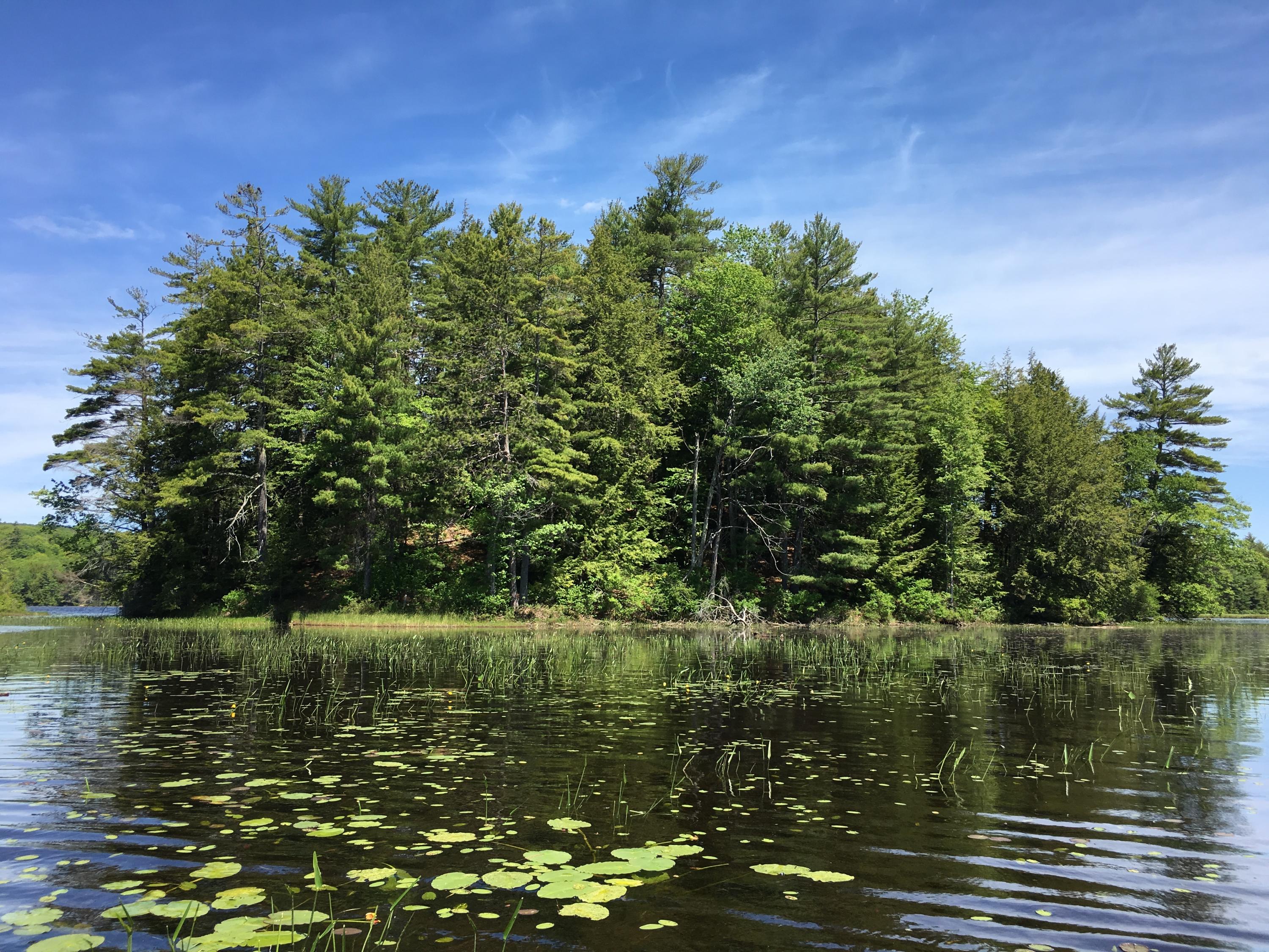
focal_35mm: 29
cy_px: 476
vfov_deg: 48.2
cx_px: 634
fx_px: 1063
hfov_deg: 61.7
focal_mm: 4.15
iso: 25
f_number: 2.2
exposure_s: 1/864
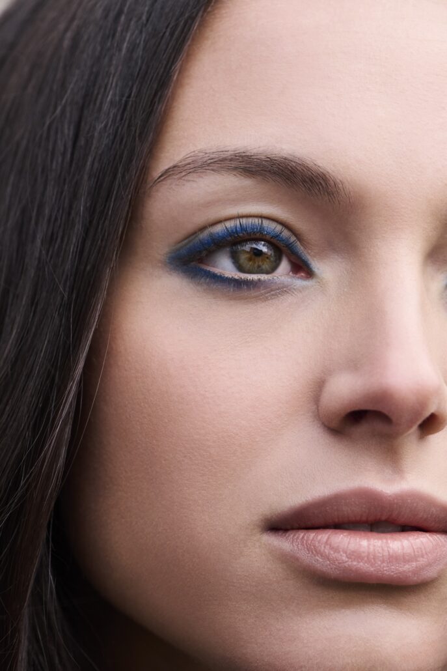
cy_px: 336
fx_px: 1955
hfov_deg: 13.0
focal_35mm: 105
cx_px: 224
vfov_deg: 19.5
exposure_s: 1/400
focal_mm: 105
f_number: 7.1
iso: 400
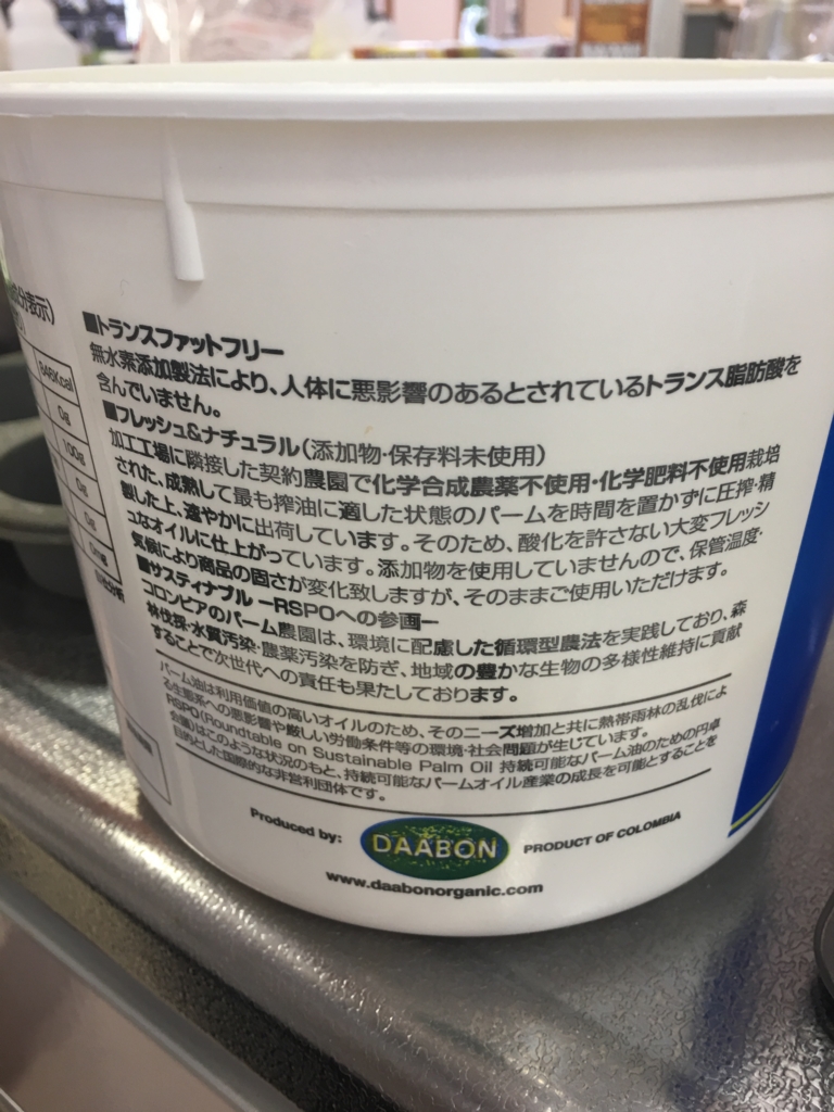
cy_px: 556
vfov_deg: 61.7
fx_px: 932
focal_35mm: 29
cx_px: 417
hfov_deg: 48.2
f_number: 2.2
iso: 25
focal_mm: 4.15
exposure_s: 1/40
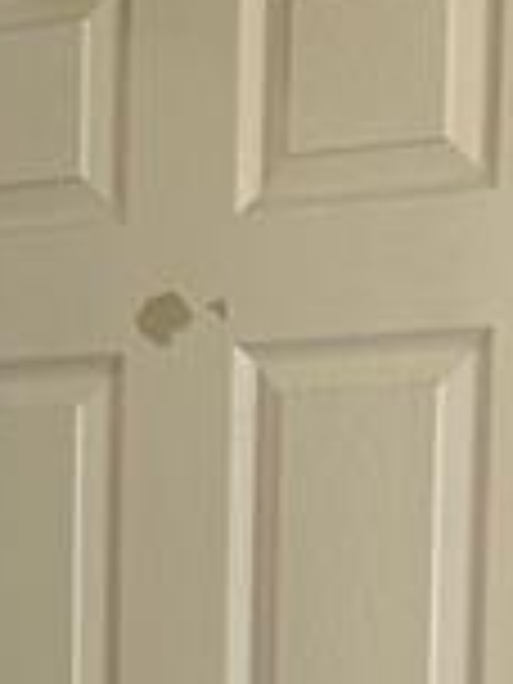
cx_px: -549
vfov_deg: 10.0
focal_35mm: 190
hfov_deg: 7.5
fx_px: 3754
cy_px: 1089
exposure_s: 1/120
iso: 125
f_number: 1.78
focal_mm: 6.86
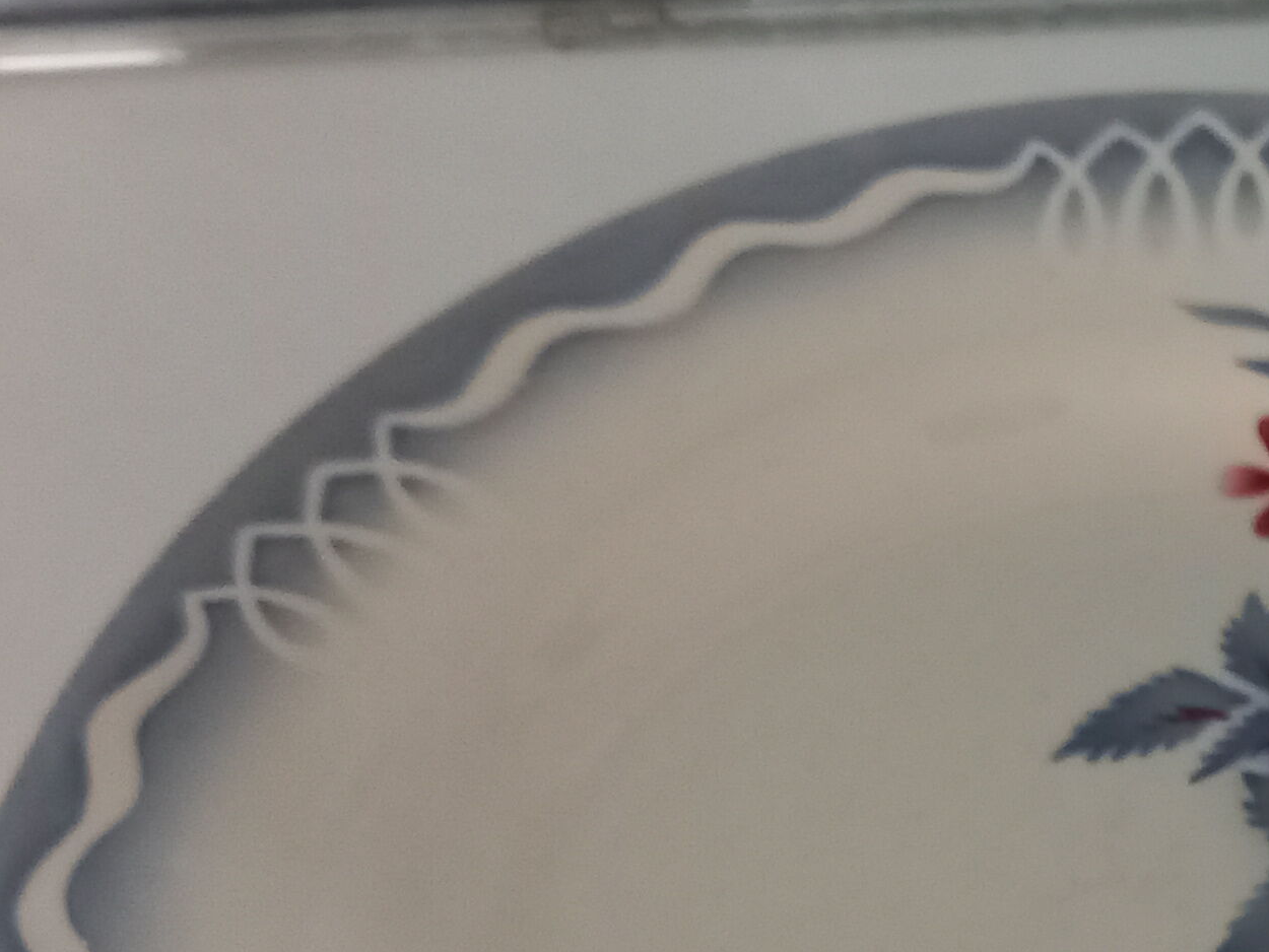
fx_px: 2933
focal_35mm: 80
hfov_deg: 21.4
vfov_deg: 18.0
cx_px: 1769
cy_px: 949
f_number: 2
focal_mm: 4.6
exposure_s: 1/20
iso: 800
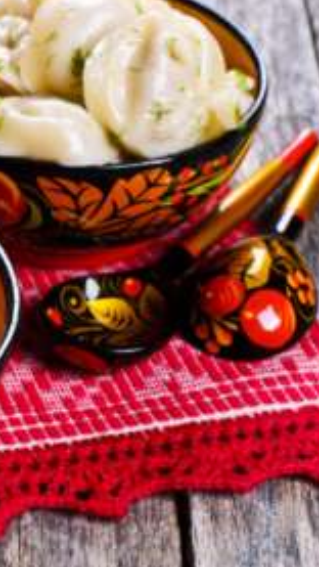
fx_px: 1638
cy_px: 287
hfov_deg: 10.9
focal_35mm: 109
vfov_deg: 19.6
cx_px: -61
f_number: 13
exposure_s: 1/125
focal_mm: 40
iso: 125
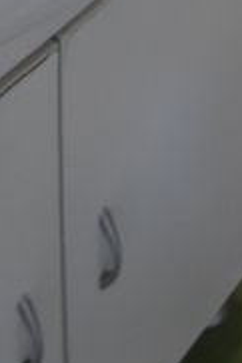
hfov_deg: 13.4
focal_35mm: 89
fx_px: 899
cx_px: 462
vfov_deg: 12.7
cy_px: -638
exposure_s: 1/30
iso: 500
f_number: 4.5
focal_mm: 10
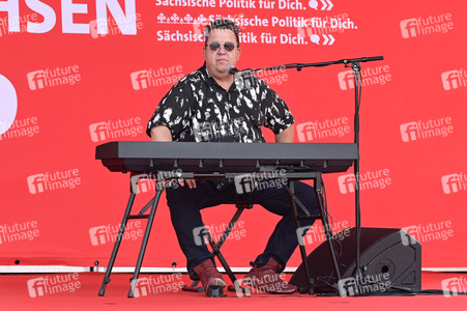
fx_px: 2592
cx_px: 234
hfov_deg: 10.3
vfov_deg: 6.9
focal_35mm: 200
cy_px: 156
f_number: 6.3
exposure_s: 1/200
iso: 320
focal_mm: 200
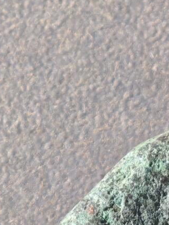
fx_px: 3339
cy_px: 321
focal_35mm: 513
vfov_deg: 3.8
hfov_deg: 2.9
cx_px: 279
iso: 250
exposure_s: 1/100
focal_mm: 9
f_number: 2
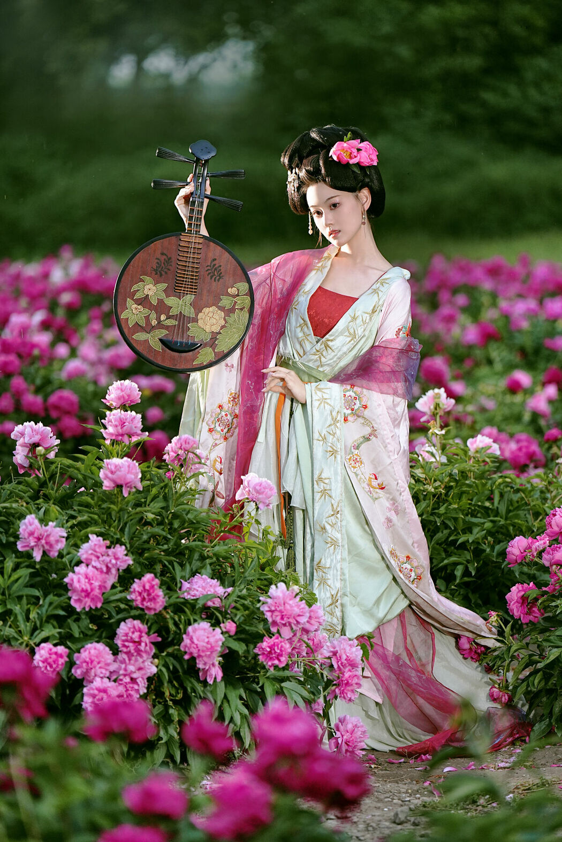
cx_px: 281
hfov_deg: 8.5
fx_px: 3793
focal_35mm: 162
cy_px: 421
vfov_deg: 12.7
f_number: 2.8
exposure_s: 1/200
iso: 1000
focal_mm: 162
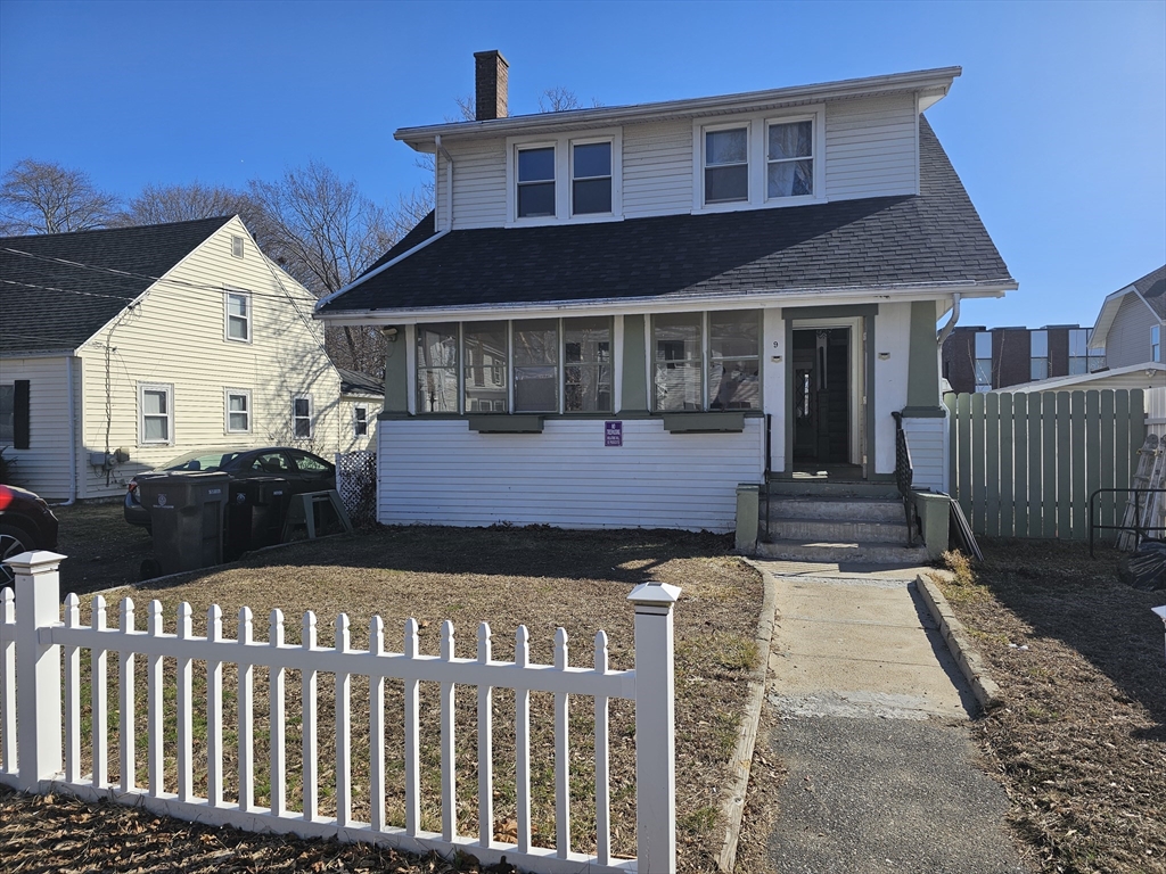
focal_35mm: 23
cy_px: 437
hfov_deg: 73.9
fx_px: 775
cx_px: 583
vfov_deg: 58.9
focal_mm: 6.3
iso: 10
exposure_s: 1/843
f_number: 1.7
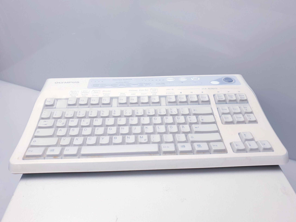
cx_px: 148
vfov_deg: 53.1
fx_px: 222
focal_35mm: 26
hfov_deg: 67.3
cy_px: 111
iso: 80
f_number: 2.4
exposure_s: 1/100
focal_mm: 4.3
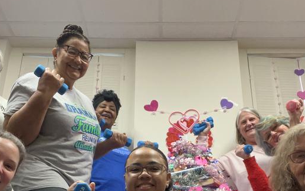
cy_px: 189
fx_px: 366
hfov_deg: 45.2
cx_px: 163
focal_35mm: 44
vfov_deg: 27.6
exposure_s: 1/60
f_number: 2.2
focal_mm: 2.71
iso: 250
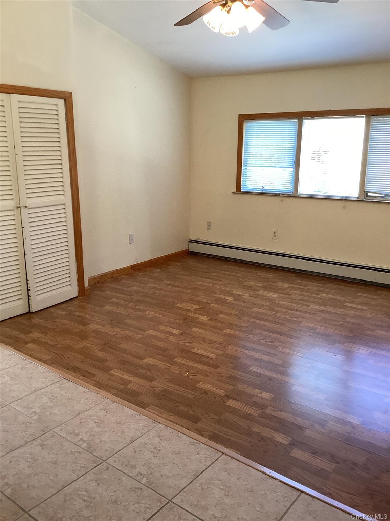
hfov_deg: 45.4
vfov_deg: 58.4
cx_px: 195
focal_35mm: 31
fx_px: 466
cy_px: 260
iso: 160
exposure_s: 1/60
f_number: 2.4
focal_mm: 3.3
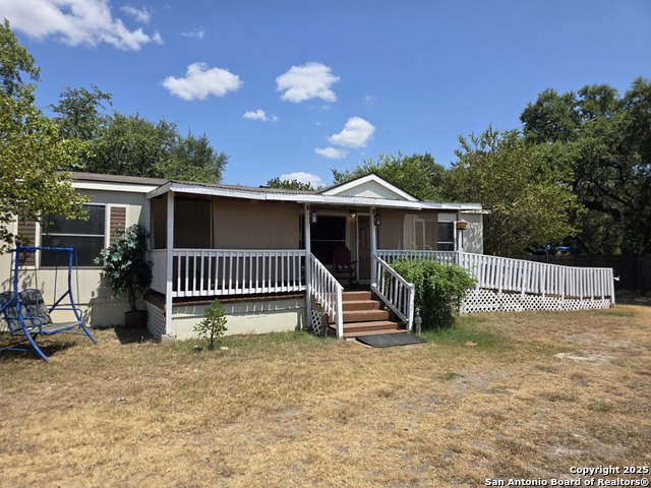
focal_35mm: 23
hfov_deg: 73.9
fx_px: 433
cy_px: 244
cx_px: 326
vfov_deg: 58.9
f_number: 1.7
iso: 12
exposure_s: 1/917
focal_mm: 6.3
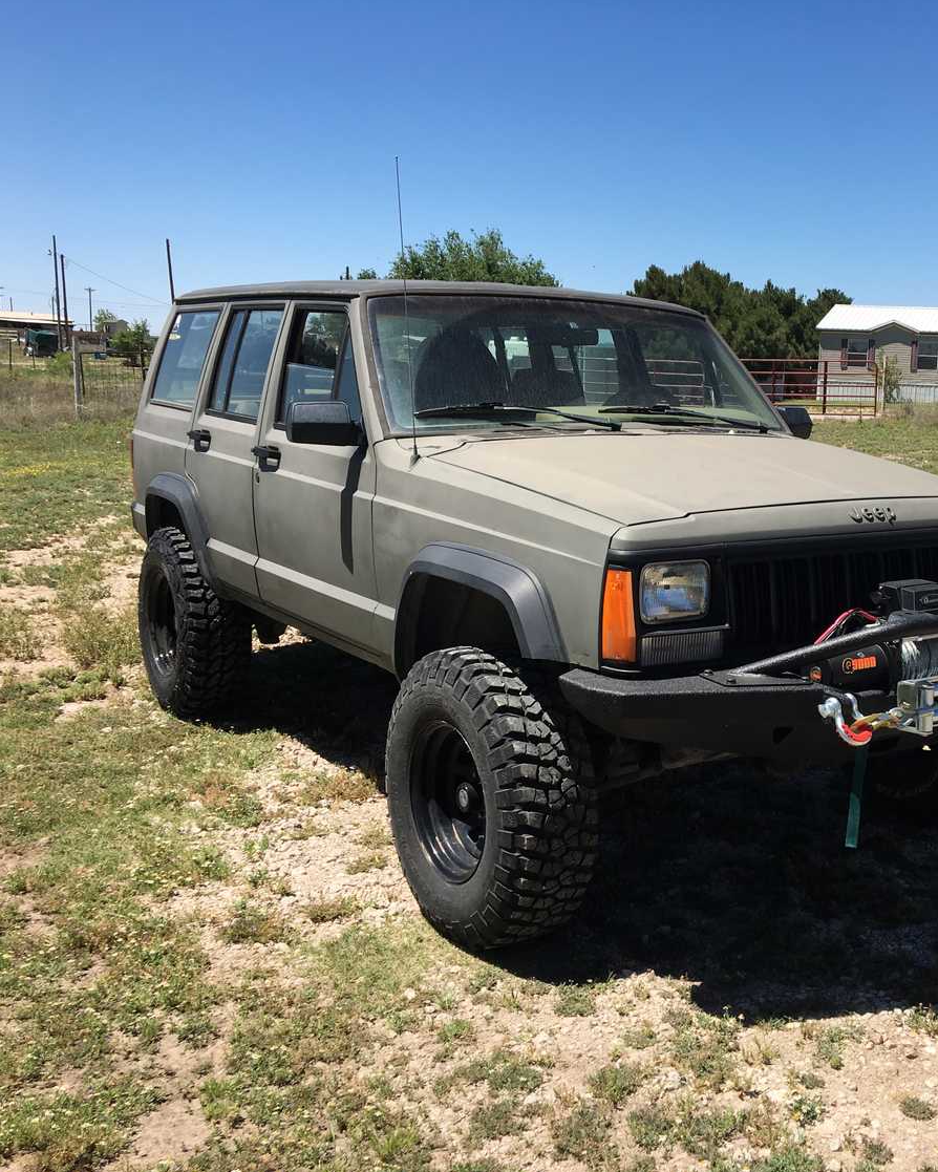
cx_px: 752
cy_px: 585
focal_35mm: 38
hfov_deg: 37.7
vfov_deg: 47.9
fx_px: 1318
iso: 25
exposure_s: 1/1570
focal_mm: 4.15
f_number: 2.2
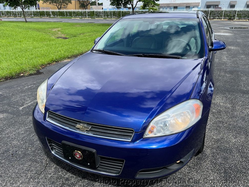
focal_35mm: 27
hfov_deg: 65.3
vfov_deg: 51.4
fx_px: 194
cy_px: 93
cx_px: 123
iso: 50
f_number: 1.5
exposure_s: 1/2083
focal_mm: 5.7
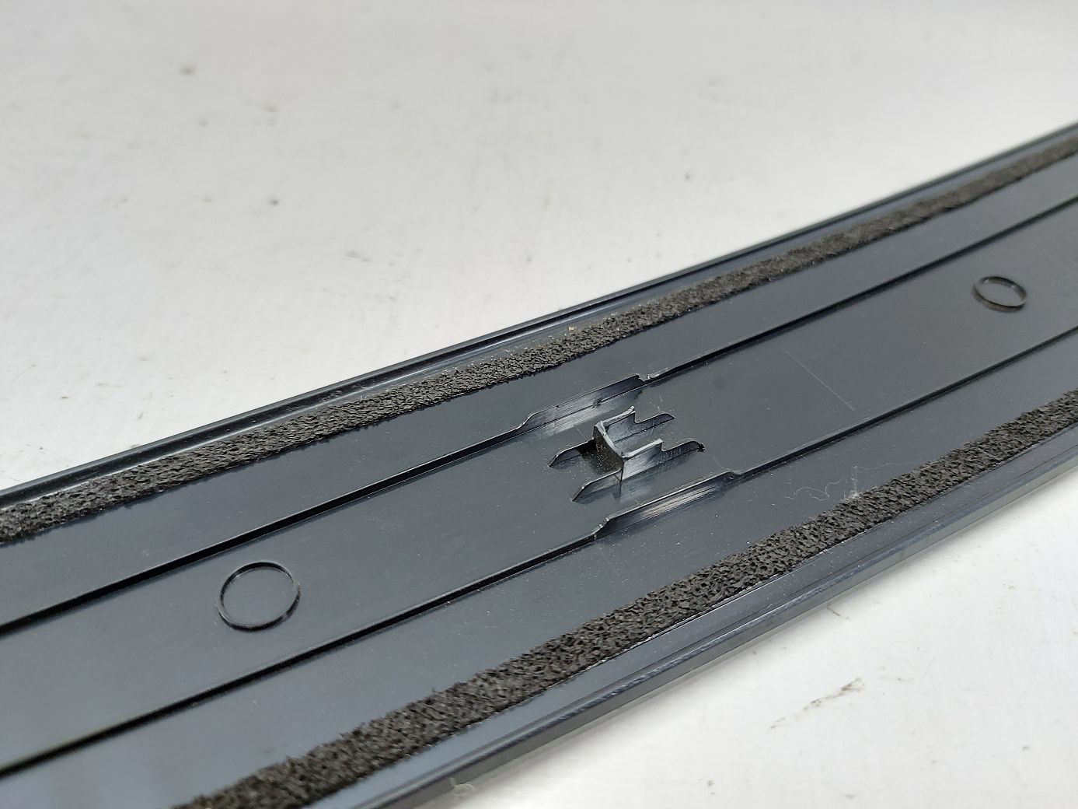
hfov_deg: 71.6
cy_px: 404
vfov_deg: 56.8
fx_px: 747
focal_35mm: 24
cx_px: 539
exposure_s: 1/50
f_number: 1.8
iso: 100
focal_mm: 5.23
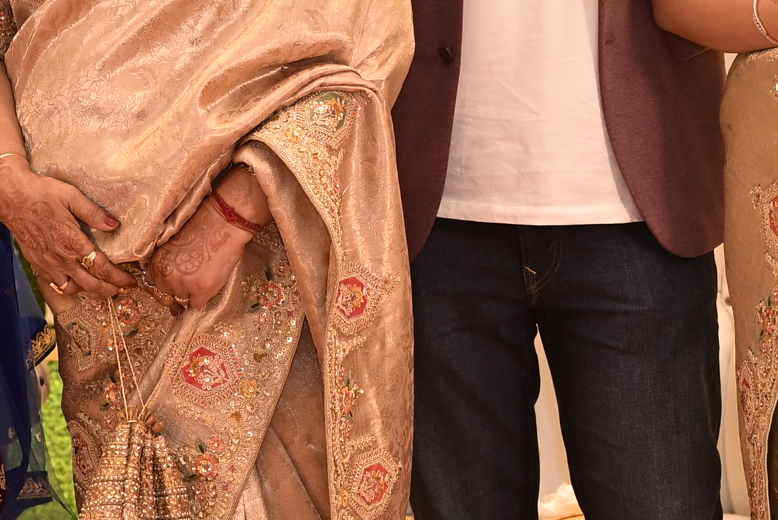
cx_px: -60
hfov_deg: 10.6
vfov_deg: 7.2
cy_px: 117
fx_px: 4131
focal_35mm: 191
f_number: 3.5
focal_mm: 50
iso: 640
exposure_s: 1/160
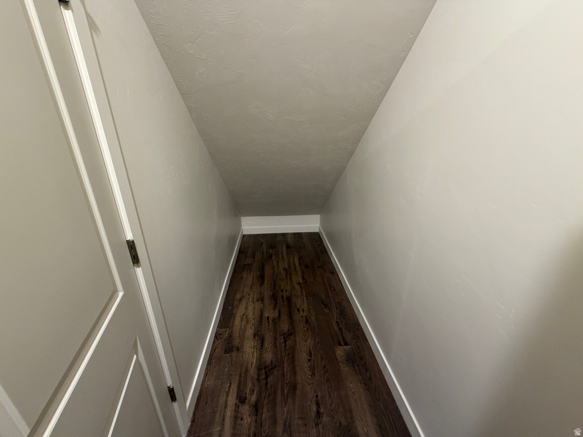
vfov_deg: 85.7
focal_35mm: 14
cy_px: 218
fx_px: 236
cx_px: 292
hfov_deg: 102.1
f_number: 2.2
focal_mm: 2.22
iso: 400
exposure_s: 1/60
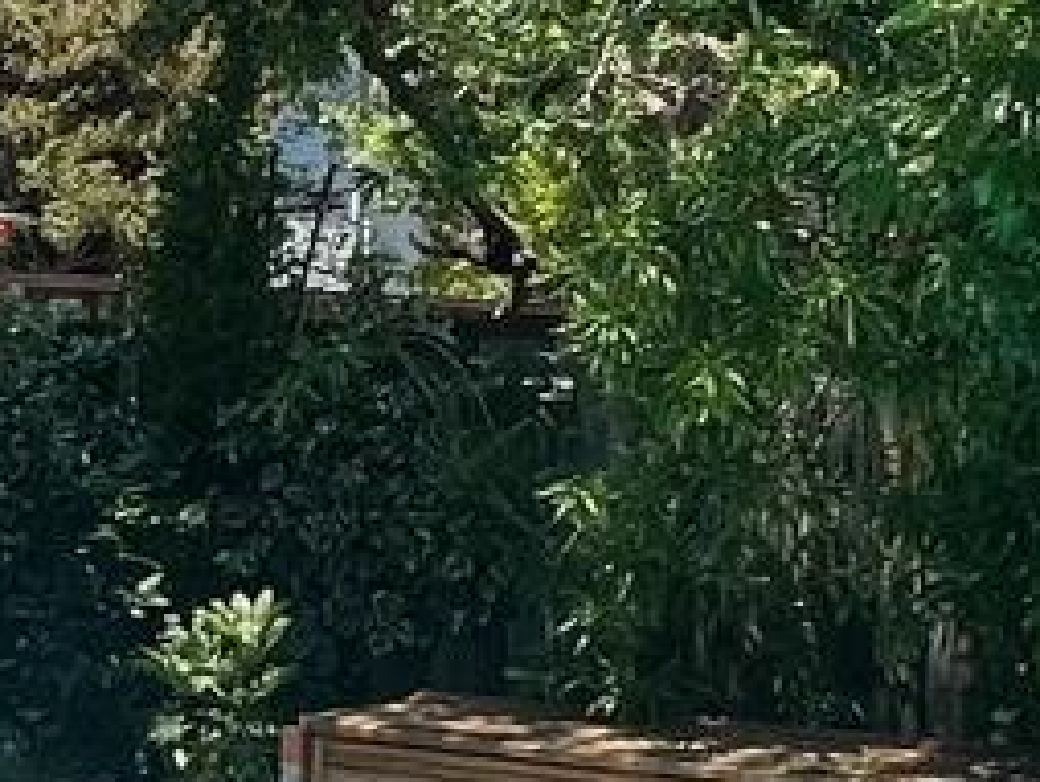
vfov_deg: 14.3
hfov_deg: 18.8
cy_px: 577
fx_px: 3097
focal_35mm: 103
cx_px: 147
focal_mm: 1.57
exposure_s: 1/786
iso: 32
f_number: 1.8
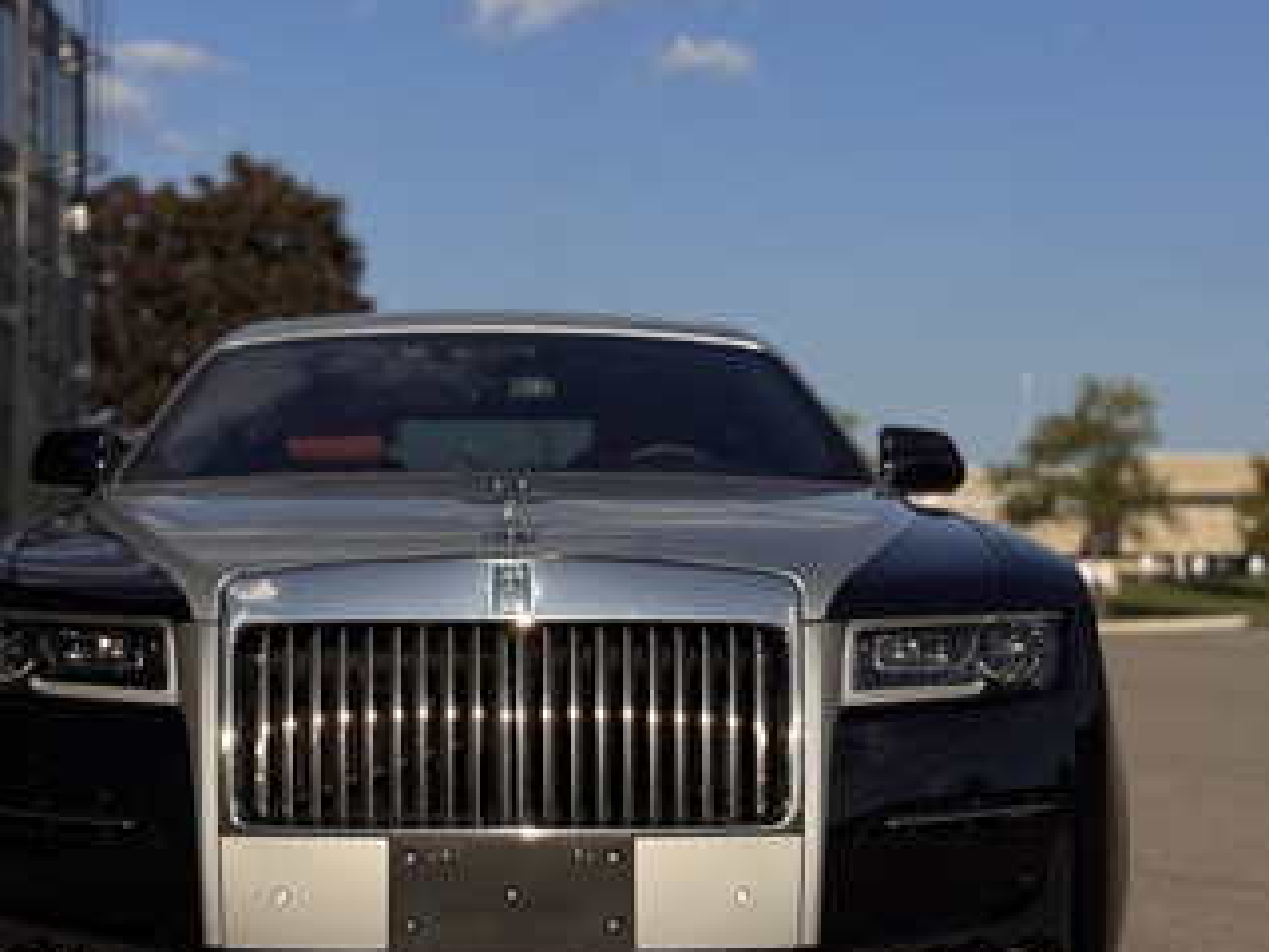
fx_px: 2310
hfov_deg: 30.6
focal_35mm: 63
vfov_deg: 23.3
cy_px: 522
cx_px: 512
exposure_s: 1/12500
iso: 80
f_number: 1.78
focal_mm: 6.76
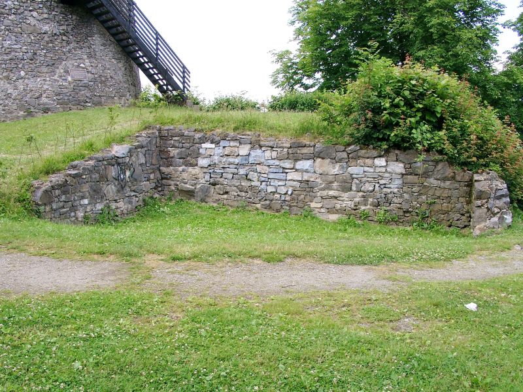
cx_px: 262
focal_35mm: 34
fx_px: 514
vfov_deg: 41.8
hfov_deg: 54.0
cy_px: 196
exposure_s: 1/172
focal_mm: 7.13
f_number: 4
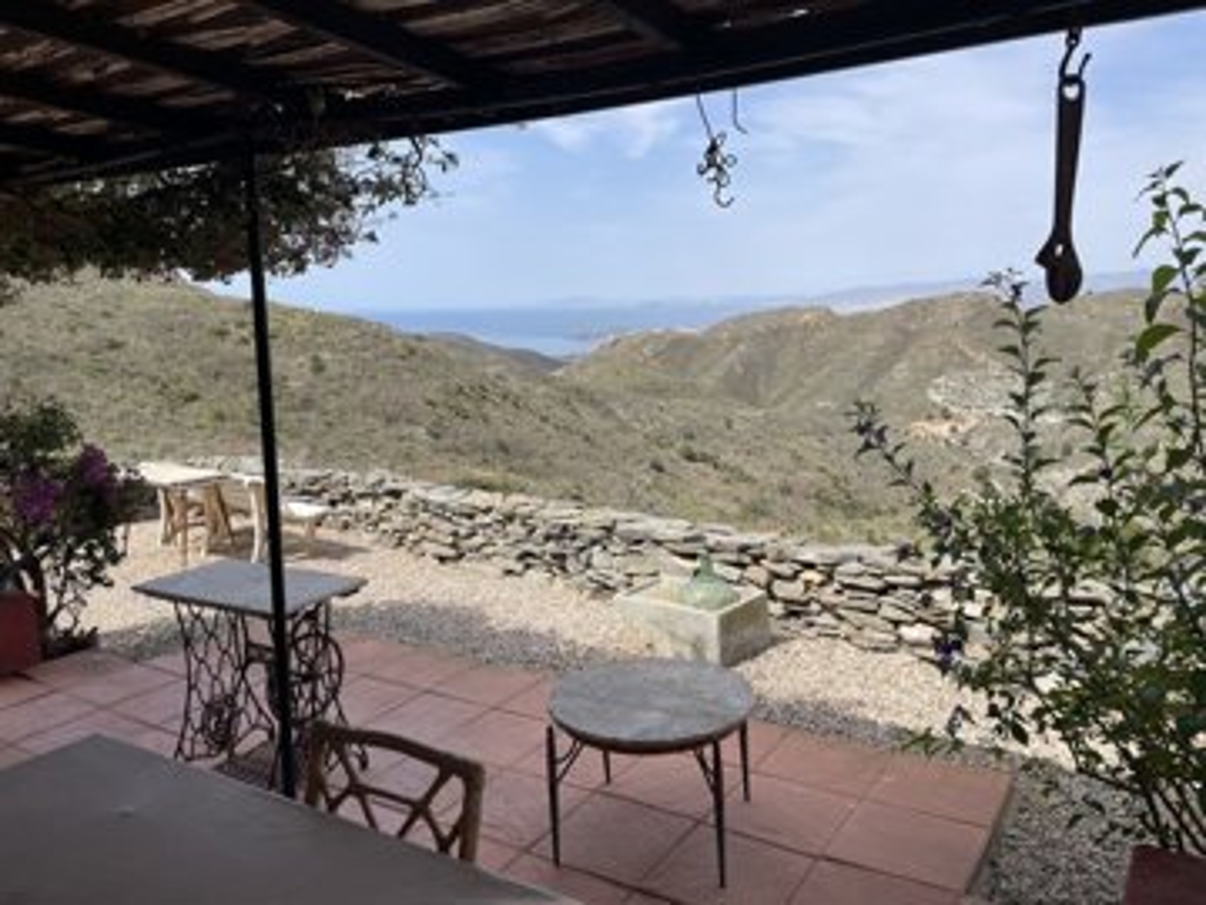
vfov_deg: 53.1
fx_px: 906
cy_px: 452
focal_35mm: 26
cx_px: 603
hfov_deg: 67.3
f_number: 1.6
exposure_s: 1/3040
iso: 32
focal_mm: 4.2
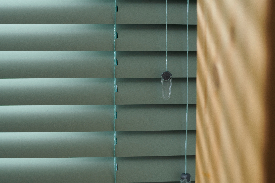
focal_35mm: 58
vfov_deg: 23.4
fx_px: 443
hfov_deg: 34.5
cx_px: 138
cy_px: 92
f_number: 3.5
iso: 640
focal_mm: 58
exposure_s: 1/250
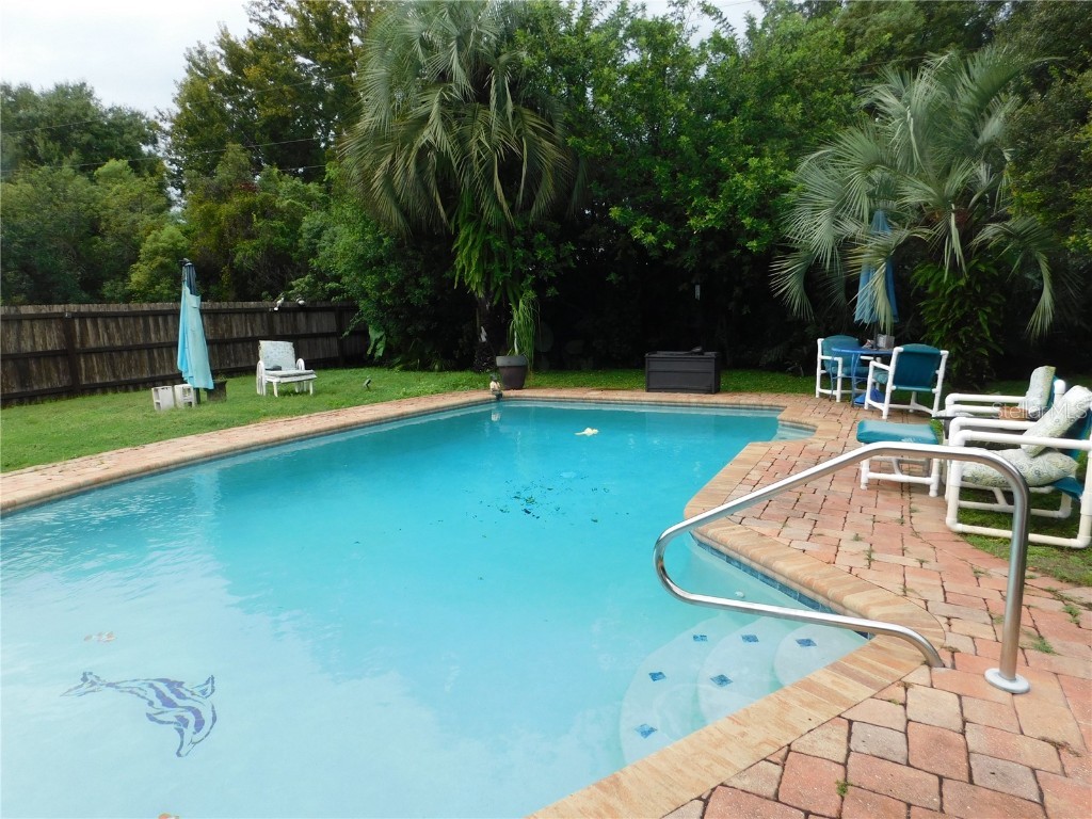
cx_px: 546
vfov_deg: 58.9
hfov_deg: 73.9
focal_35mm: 23
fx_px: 726
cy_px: 410
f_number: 3
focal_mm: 4
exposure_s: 1/800
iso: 125
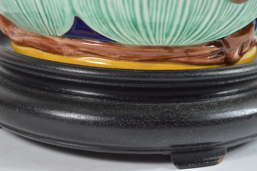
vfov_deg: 16.5
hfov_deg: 24.6
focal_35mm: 82
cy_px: 86
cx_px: 128
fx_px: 588
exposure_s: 1/80
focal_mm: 55
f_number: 7.1
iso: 100
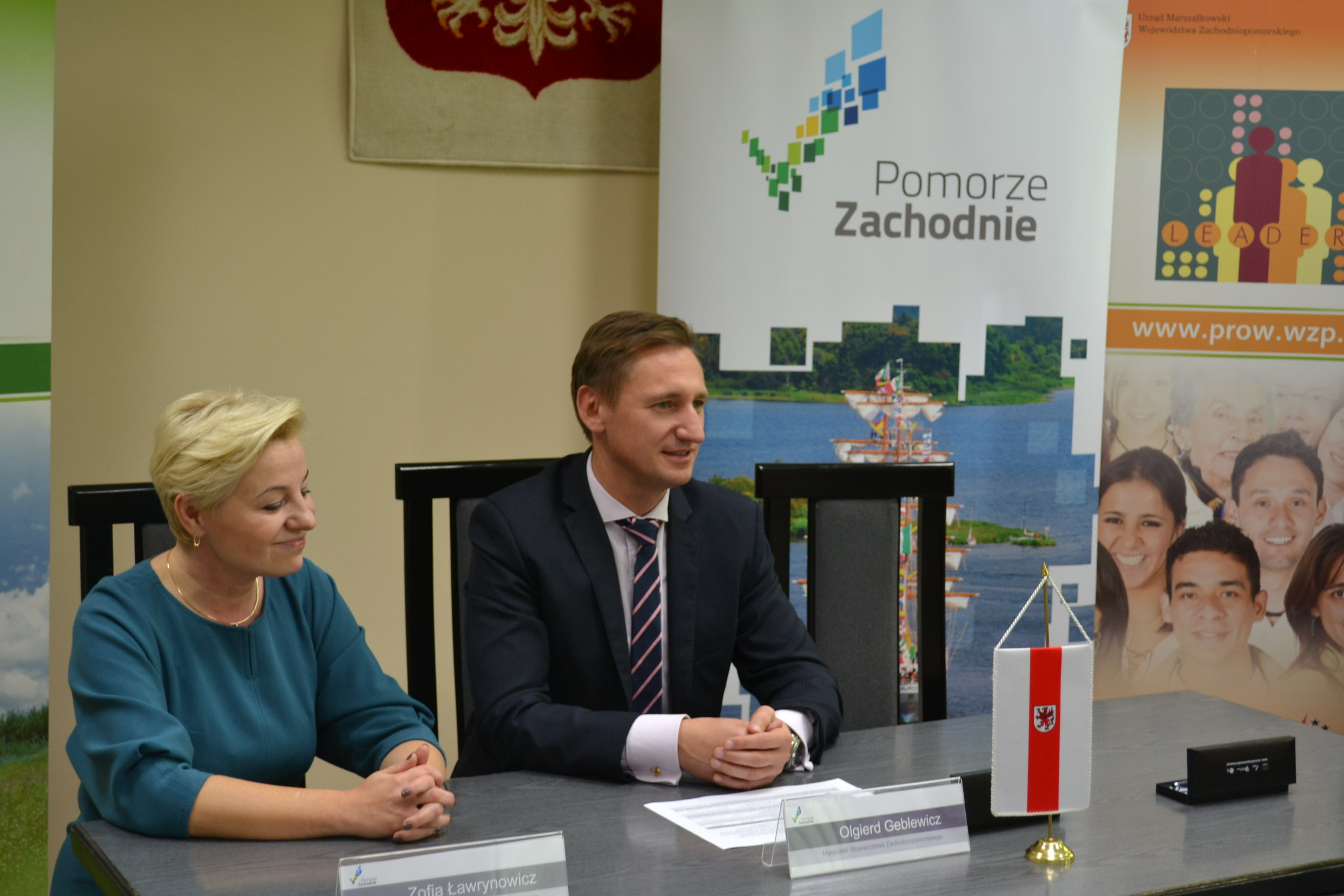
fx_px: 1960
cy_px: 448
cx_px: 672
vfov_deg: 25.8
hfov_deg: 37.9
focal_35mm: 52
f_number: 5
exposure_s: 1/30
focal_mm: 35
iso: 400
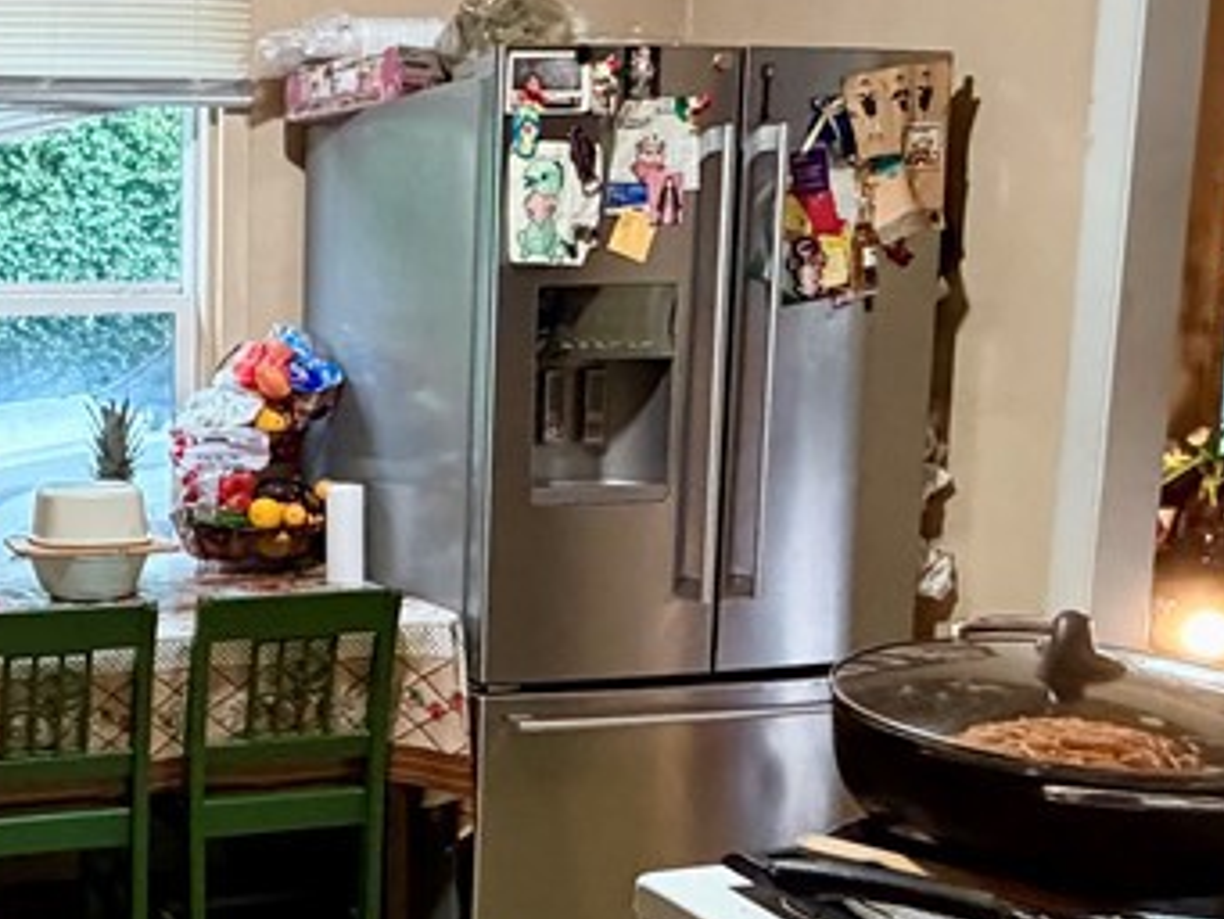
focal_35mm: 42
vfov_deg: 34.3
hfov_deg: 38.6
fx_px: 1486
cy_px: 506
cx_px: -54
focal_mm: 2.22
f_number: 2.2
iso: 640
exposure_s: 1/60
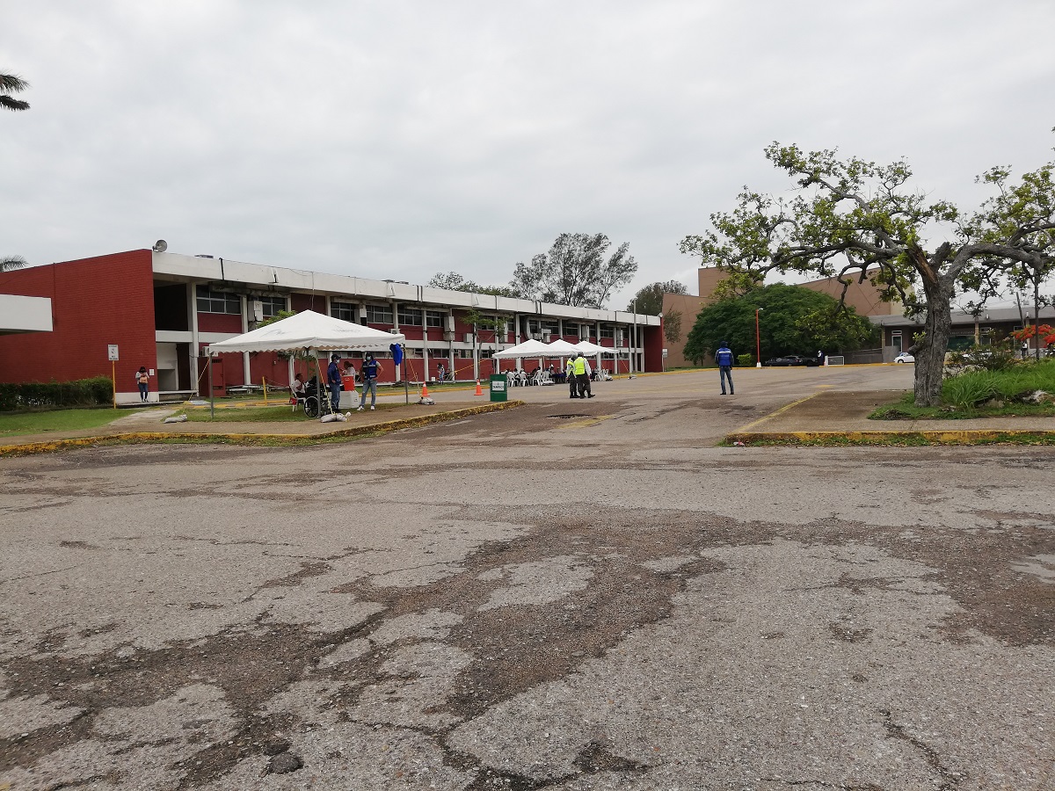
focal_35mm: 26
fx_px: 792
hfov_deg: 67.3
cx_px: 528
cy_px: 396
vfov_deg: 53.1
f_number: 2.2
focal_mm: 3.81
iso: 50
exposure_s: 1/1078
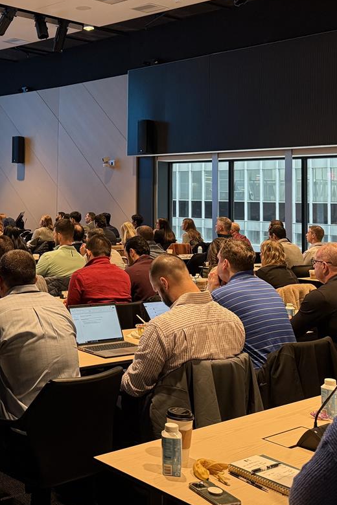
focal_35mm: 48
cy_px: 158
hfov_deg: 26.5
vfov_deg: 40.5
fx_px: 674
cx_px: -2
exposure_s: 1/120
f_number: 1.78
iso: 400
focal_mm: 6.76
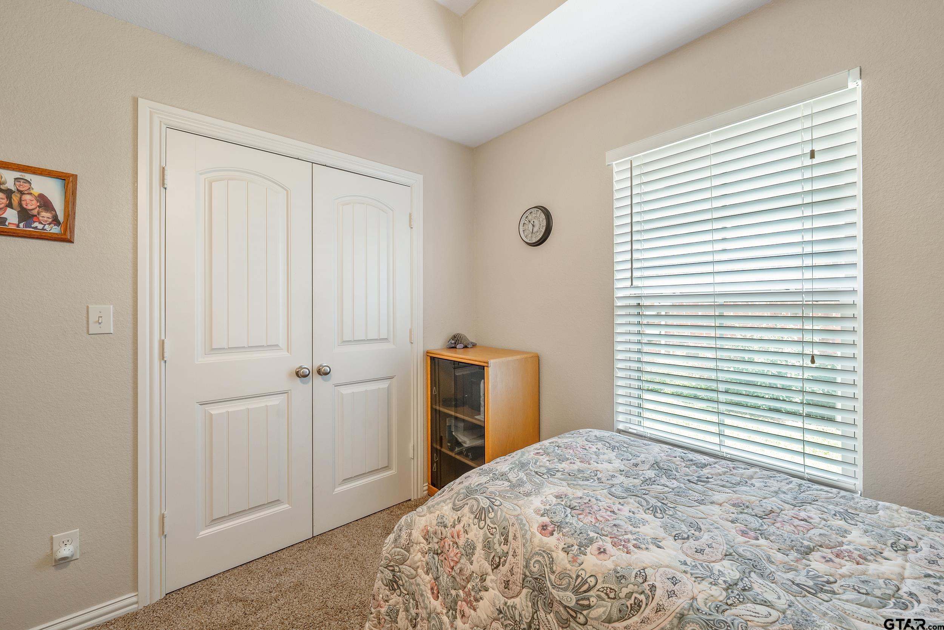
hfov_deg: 104.2
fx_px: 367
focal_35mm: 14
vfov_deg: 81.2
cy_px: 315
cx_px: 472
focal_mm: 14
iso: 800
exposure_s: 1/10
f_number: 8
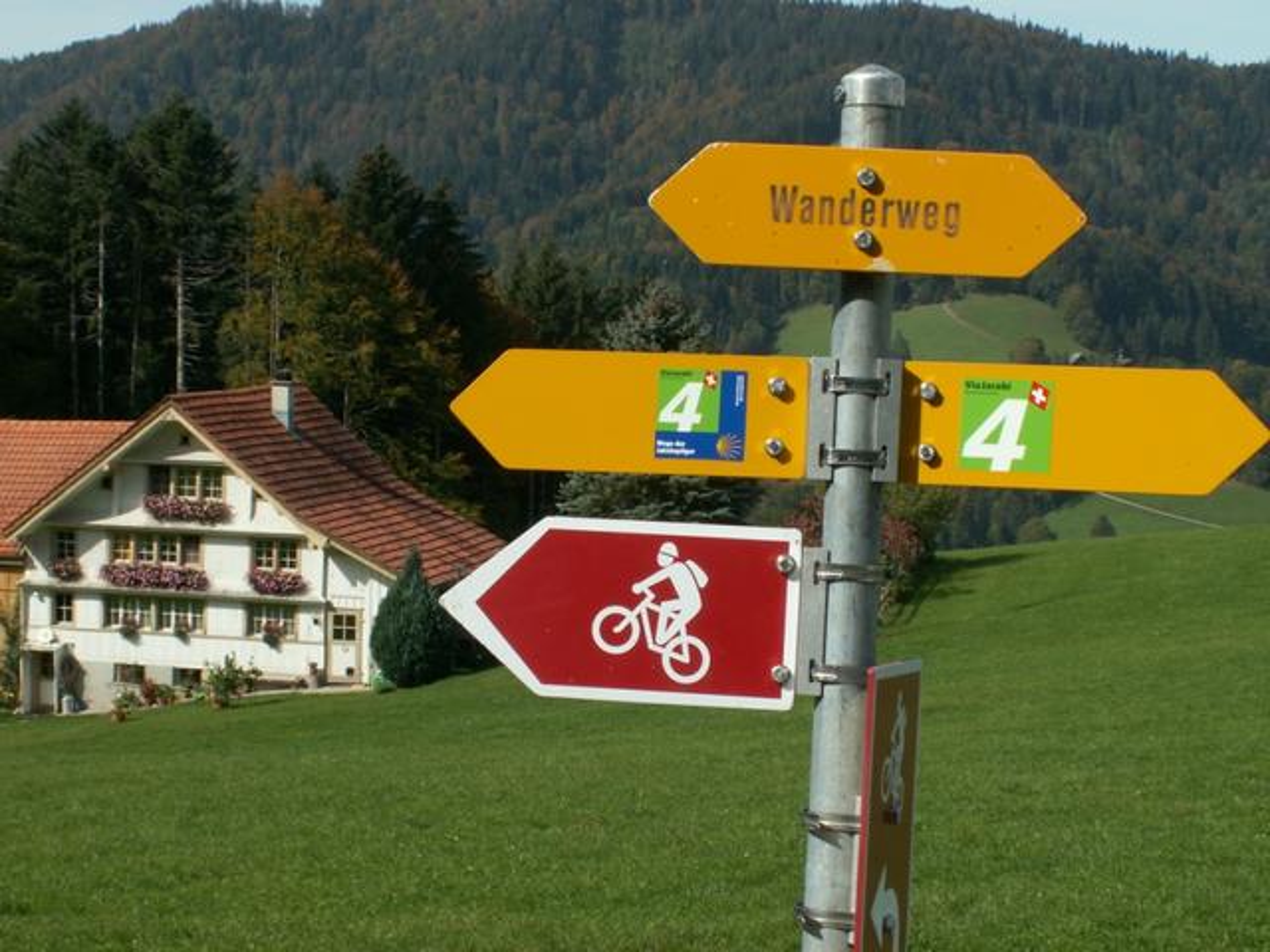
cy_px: 476
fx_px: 2642
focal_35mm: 72
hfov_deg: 27.0
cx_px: 635
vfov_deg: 20.4
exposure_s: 1/200
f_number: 7.1
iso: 50
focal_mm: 11.95
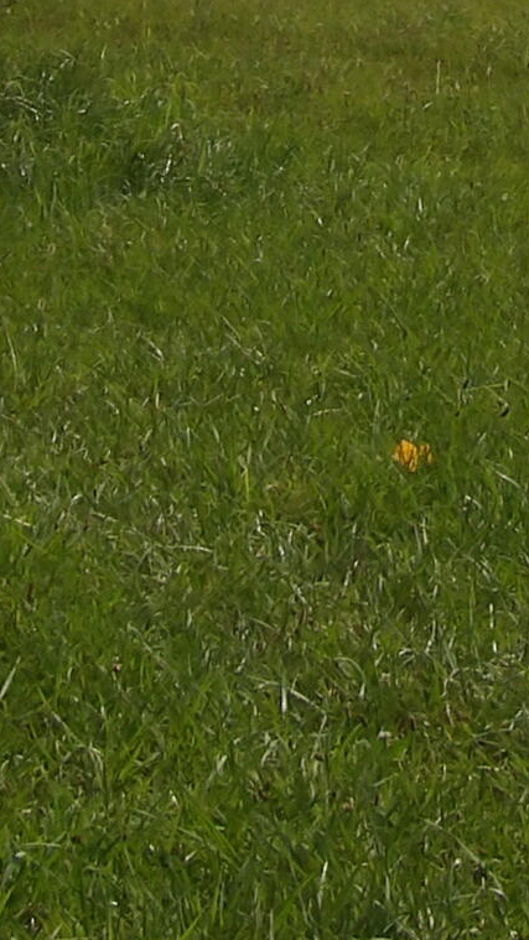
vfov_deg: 12.5
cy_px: -183
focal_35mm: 168
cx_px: 561
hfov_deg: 7.2
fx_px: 4189
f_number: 5.2
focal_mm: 7
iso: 100
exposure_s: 1/701
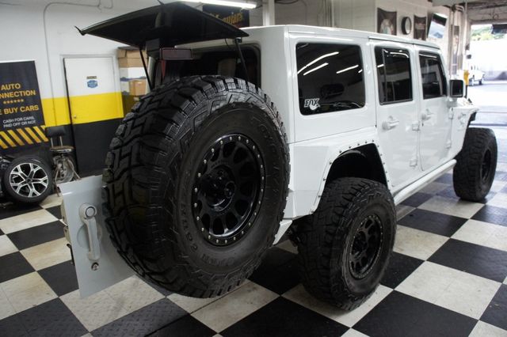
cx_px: 254
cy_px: 168
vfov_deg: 47.9
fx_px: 380
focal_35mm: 27
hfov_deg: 67.4
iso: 1600
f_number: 3.5
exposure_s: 1/200
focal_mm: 18
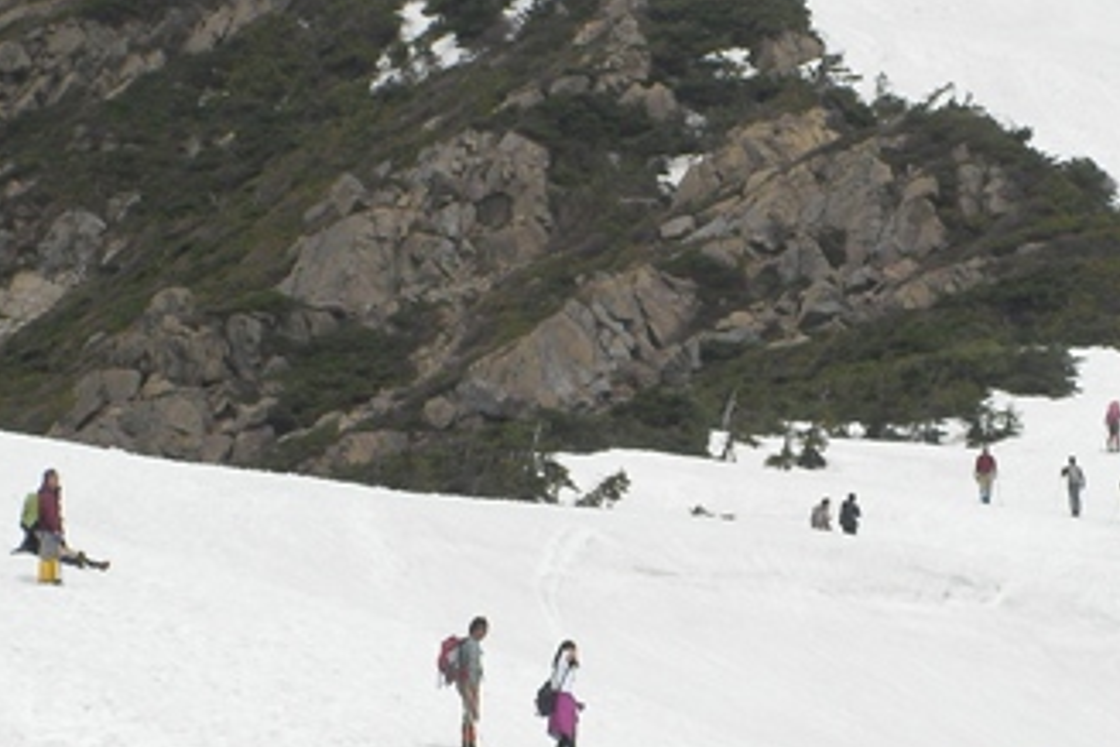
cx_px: 613
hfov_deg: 7.6
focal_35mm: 271
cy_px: 576
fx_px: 8430
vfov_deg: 5.1
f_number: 4.2
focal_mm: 22
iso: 50
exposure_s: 1/1488
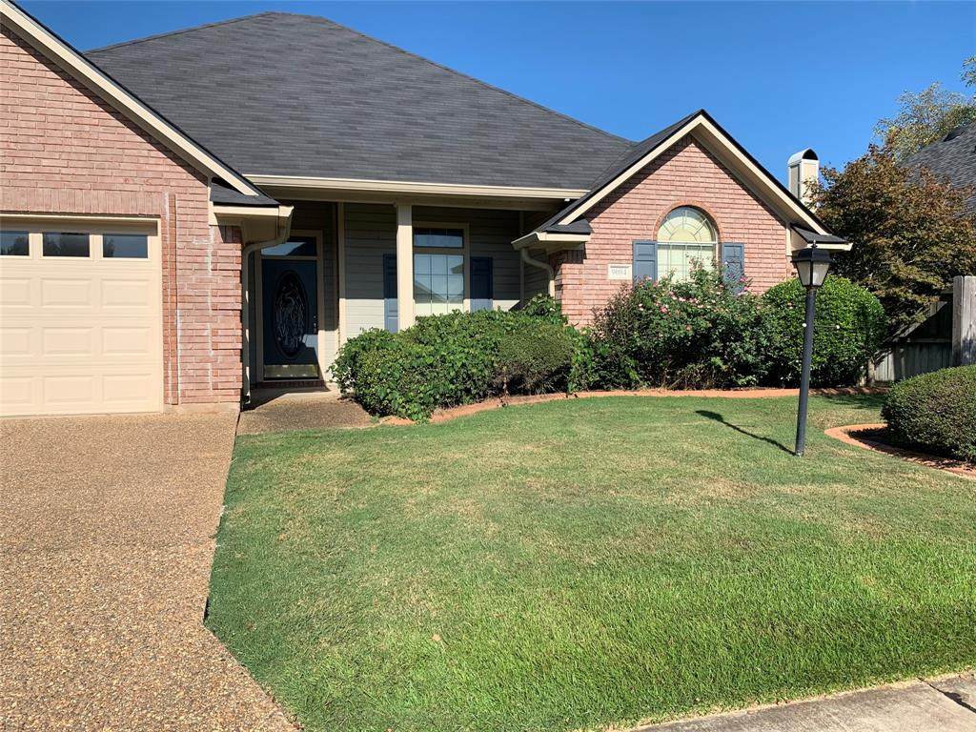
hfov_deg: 67.3
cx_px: 488
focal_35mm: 26
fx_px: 733
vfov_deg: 53.1
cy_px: 366
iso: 25
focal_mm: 4.25
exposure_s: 1/2309
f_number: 1.8
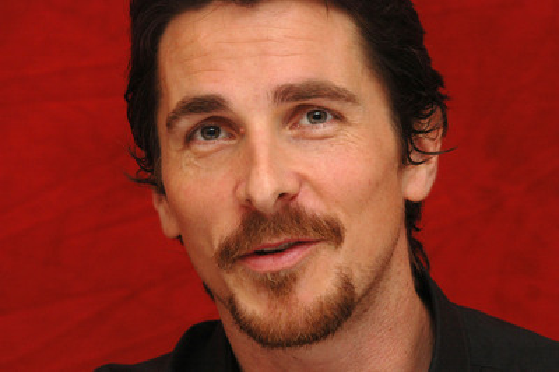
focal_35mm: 278
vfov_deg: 4.9
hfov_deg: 7.4
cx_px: 280
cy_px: 186
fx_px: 4305
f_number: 10
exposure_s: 1/400
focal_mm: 185
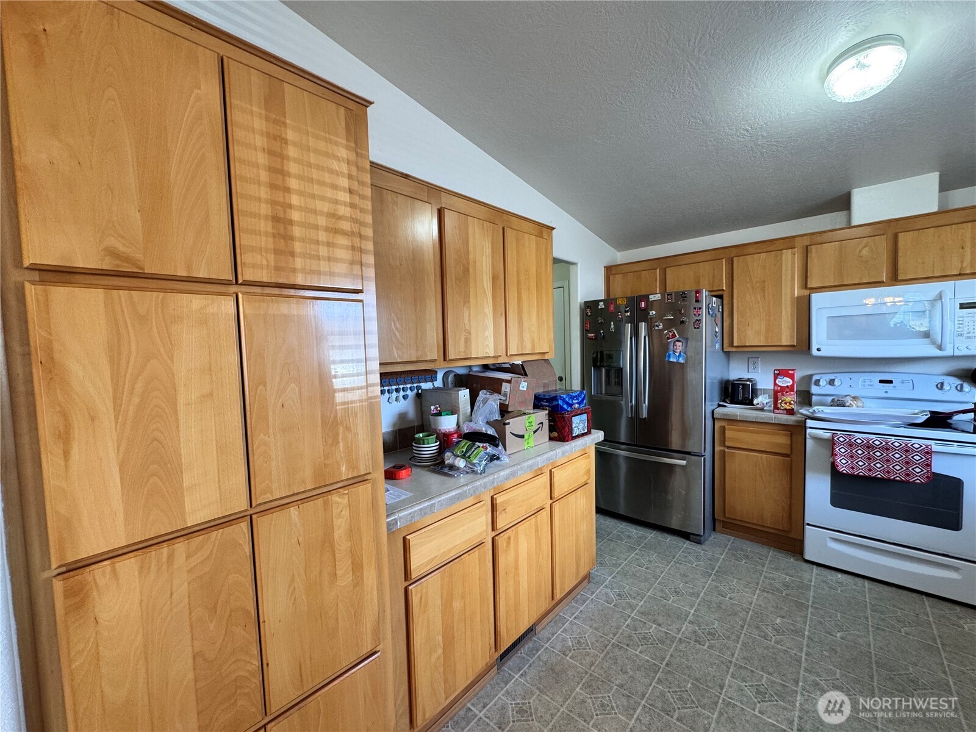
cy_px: 366
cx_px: 488
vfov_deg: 85.7
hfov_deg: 102.1
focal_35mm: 14
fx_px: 395
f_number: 2.2
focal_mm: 2.22
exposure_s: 1/60
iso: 160
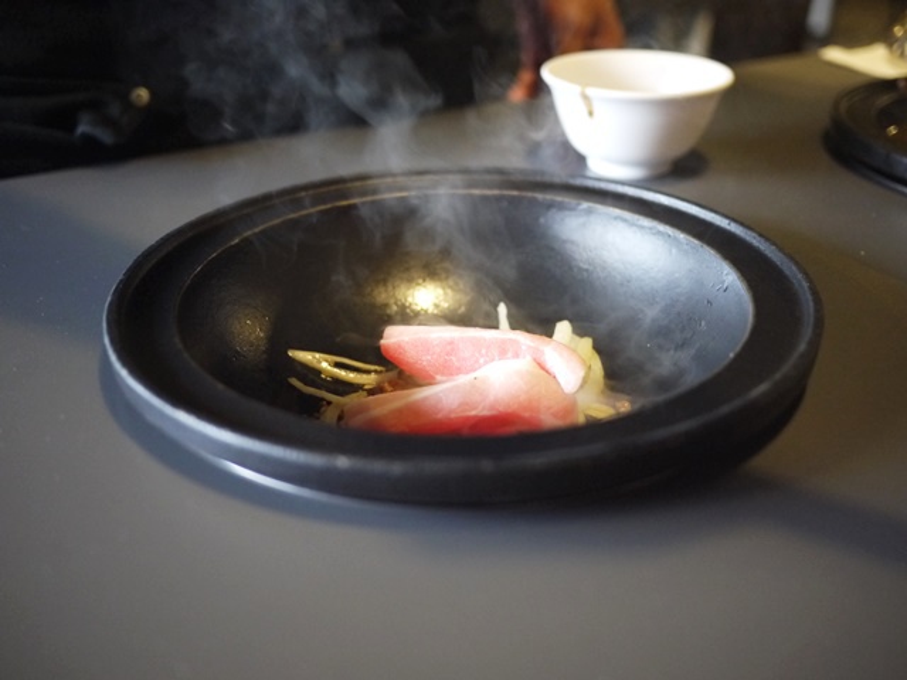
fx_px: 1048
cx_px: 454
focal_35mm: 40
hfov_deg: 46.8
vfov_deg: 36.0
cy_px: 340
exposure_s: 1/100
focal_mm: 20
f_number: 1.7
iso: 800
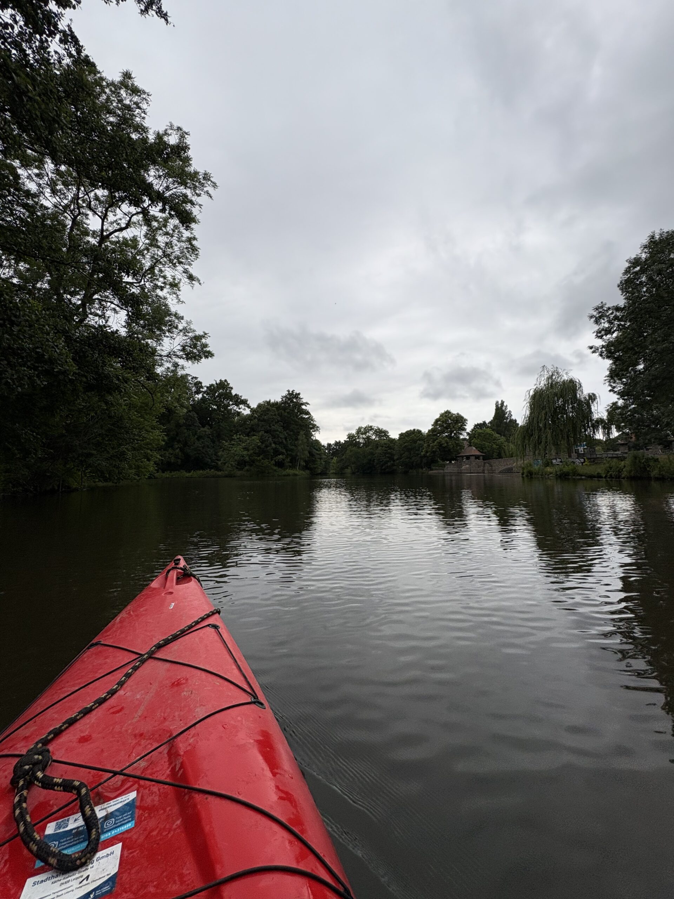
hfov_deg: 85.7
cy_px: 450
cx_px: 337
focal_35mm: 14
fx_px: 363
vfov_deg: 102.1
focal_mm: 2.22
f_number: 2.2
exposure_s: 1/2584
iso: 50
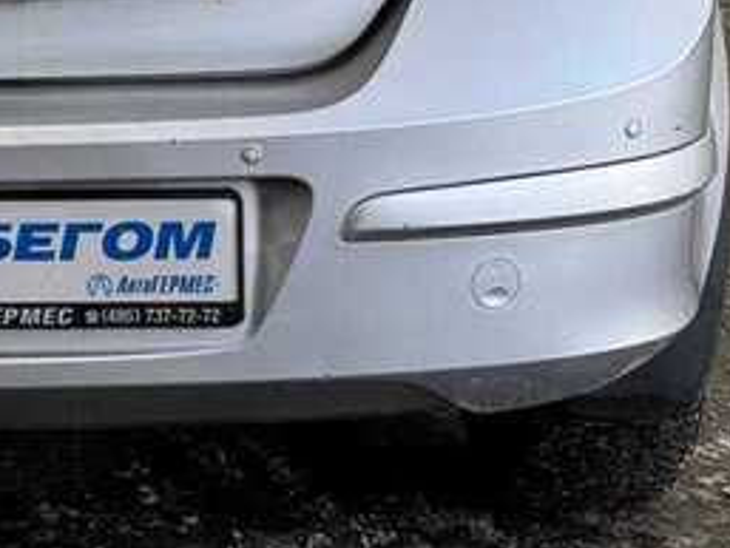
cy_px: -186
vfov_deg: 8.7
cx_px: -68
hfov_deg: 11.6
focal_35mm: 168
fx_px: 3545
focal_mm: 6.76
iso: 64
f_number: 1.78
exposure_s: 1/216
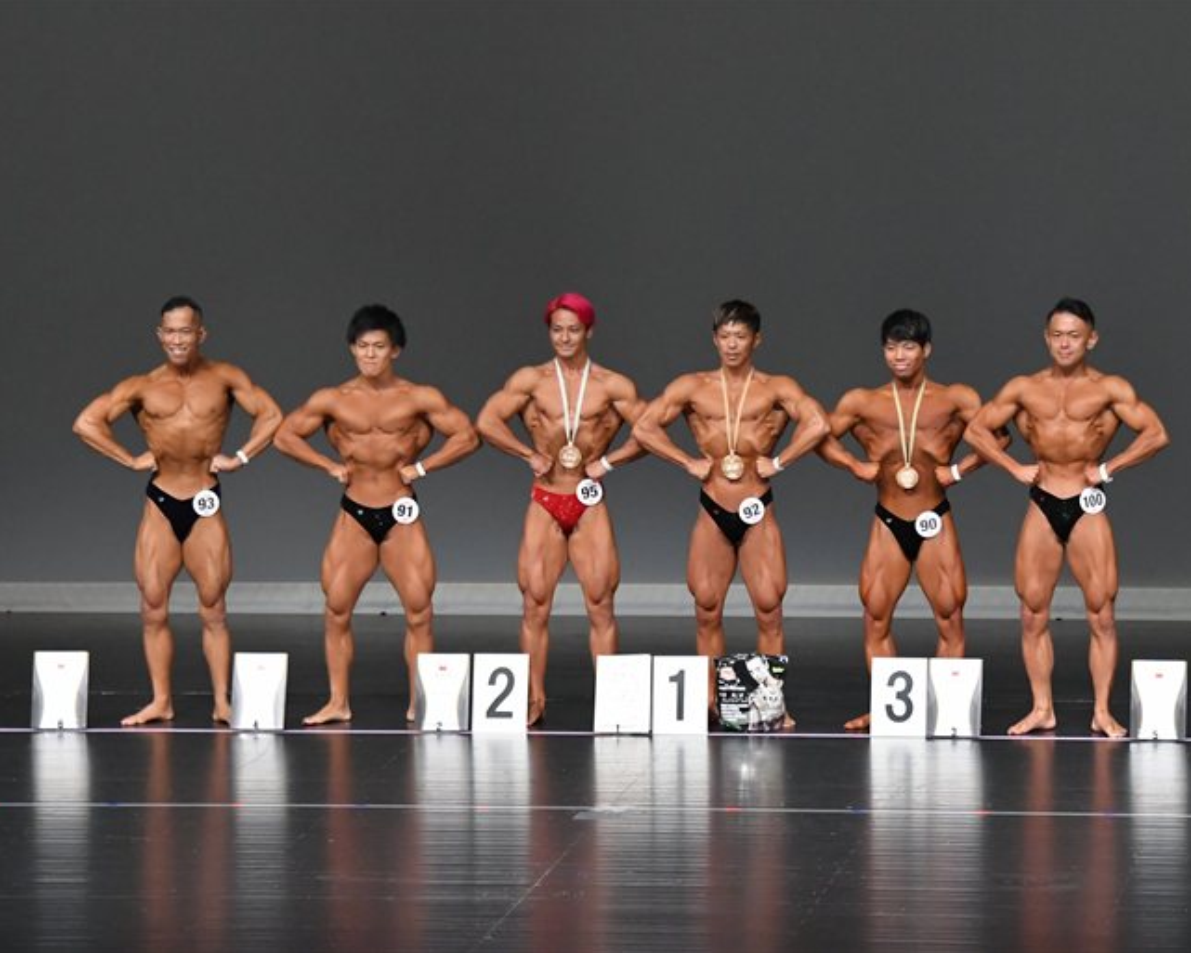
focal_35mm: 229
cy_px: 476
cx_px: 703
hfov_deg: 8.4
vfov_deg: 6.8
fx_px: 8073
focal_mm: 135
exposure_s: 1/400
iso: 5000
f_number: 5.6
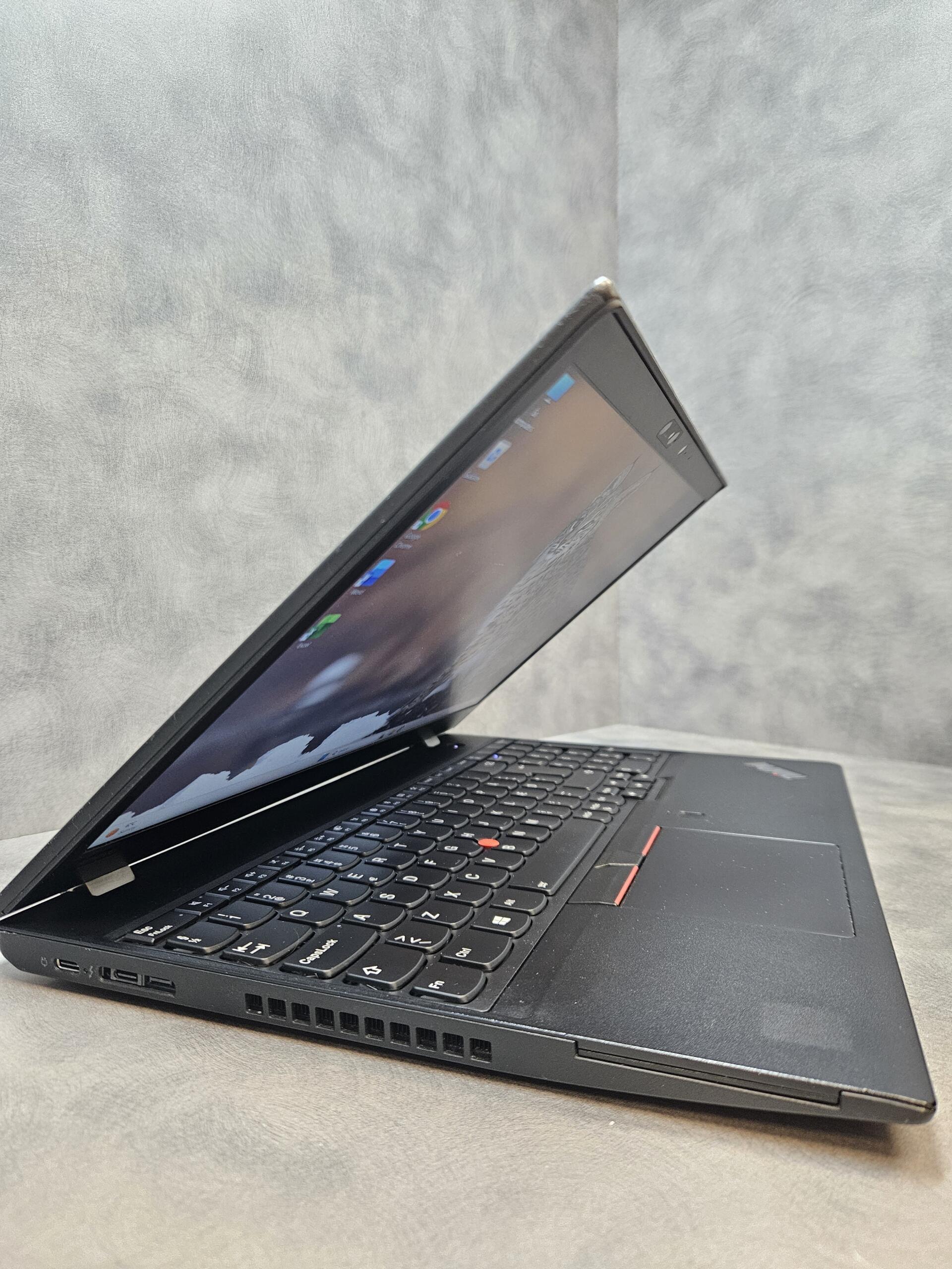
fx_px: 843
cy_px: 634
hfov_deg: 58.9
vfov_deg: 73.9
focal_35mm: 23
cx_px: 476
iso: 640
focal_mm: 5.4
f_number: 1.8
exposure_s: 1/100
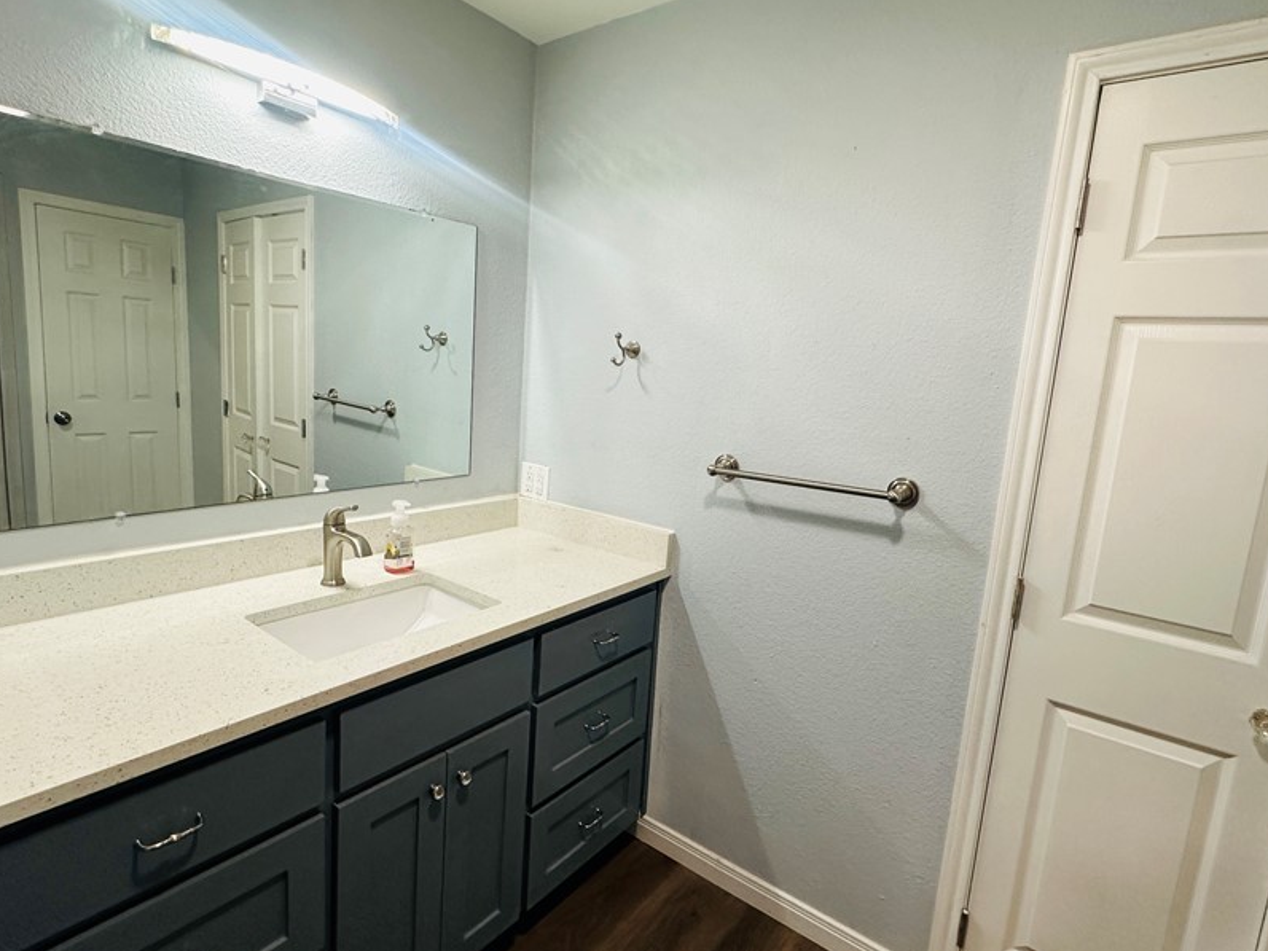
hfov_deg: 87.8
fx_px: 659
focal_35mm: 18
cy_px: 465
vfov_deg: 71.6
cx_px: 629
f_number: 2.2
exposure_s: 1/120
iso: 200
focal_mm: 2.22
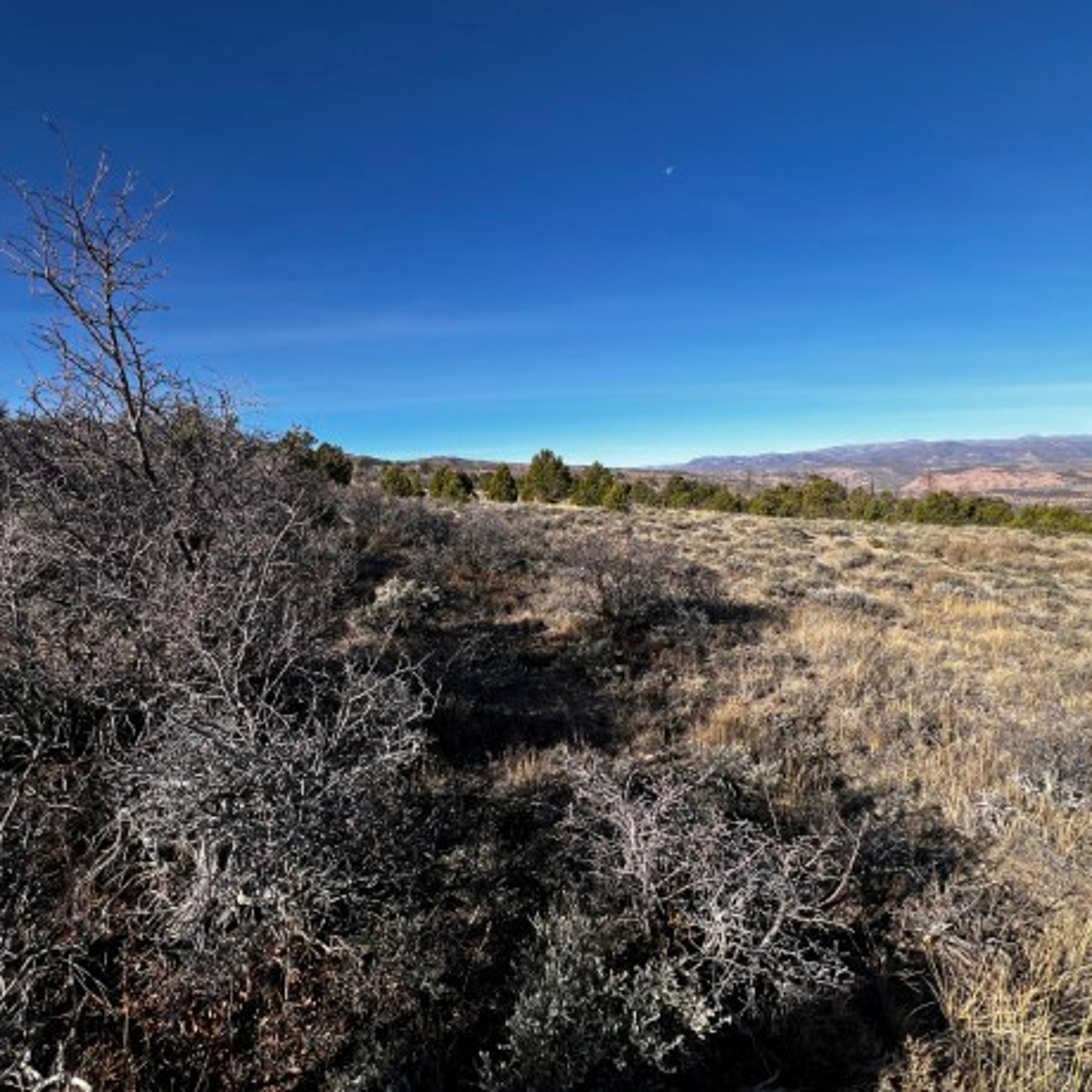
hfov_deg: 87.0
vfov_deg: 87.4
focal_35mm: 16
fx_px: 571
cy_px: 525
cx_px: 477
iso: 32
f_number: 1.8
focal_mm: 1.57
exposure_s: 1/1325
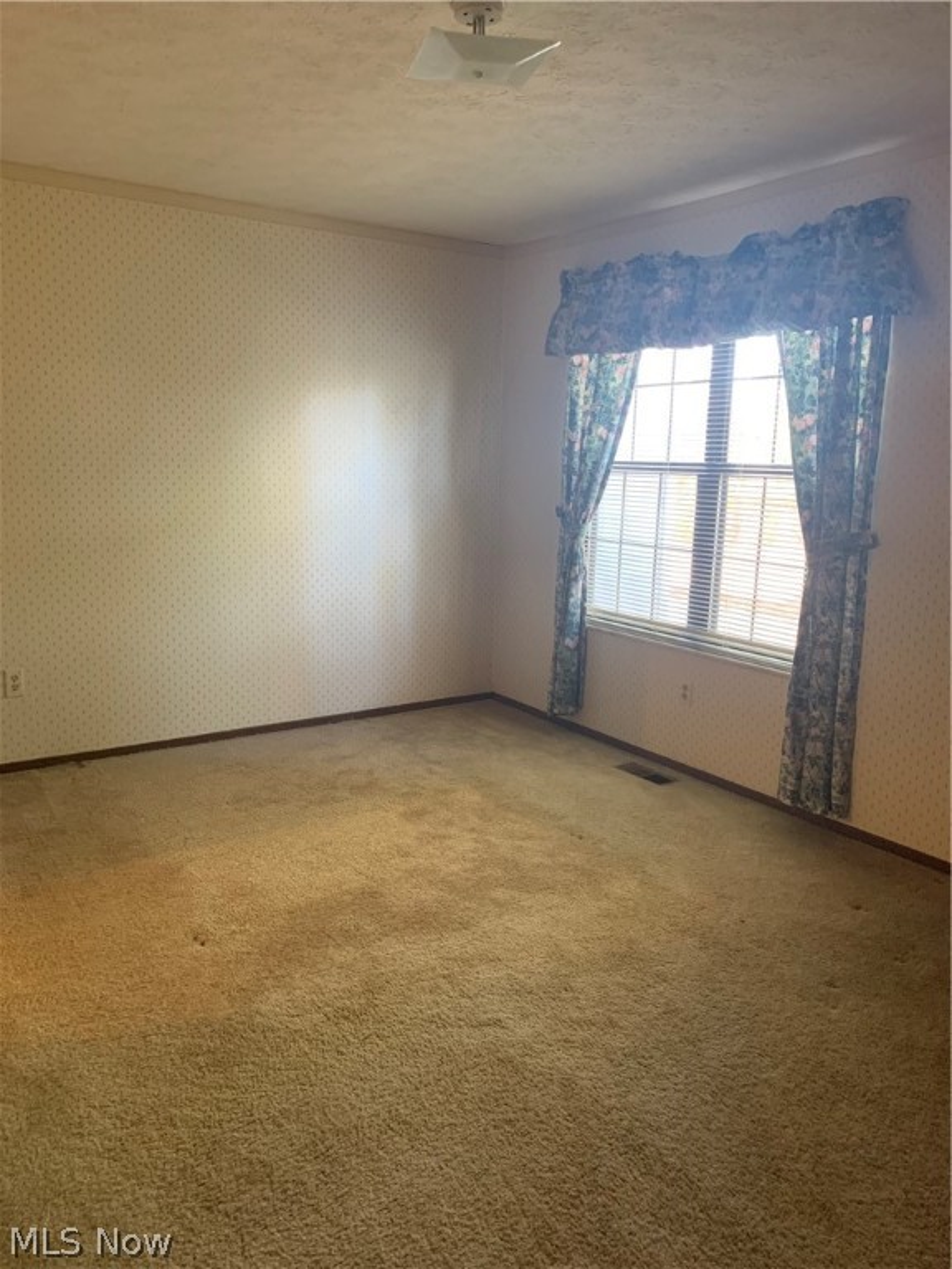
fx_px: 953
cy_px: 634
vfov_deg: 67.3
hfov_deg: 53.1
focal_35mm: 26
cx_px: 476
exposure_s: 1/58
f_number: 1.8
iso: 400
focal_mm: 4.25
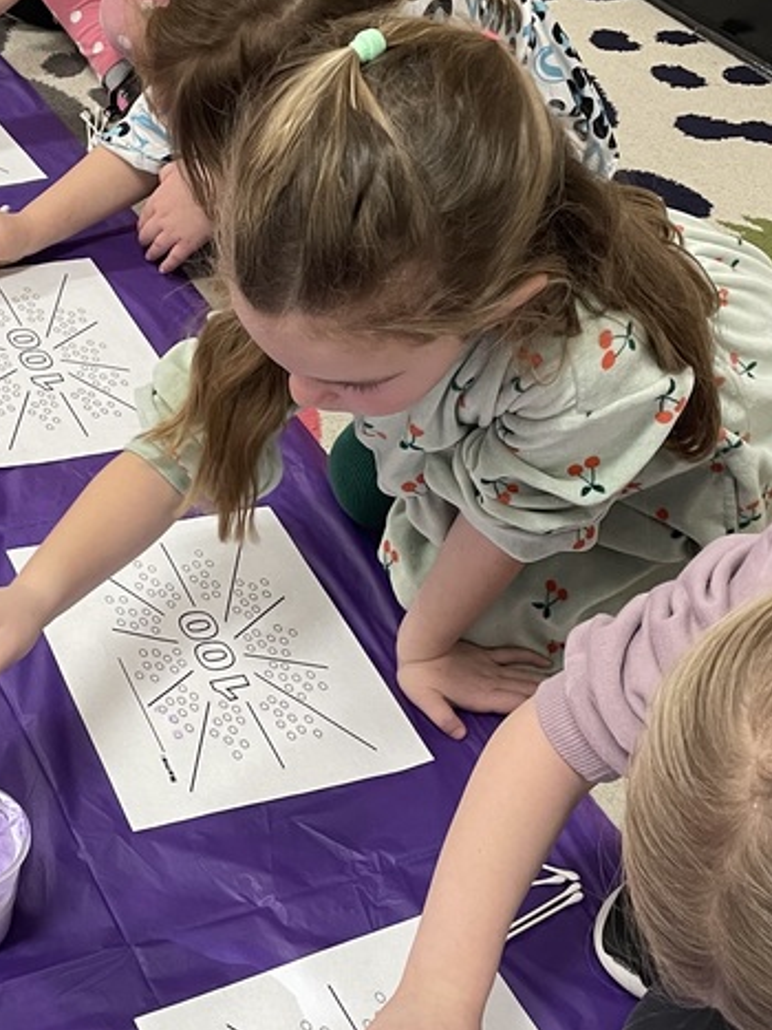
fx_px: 1696
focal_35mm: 57
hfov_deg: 25.2
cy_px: 554
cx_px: 141
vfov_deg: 33.8
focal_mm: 4.2
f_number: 1.6
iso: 160
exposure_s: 1/60
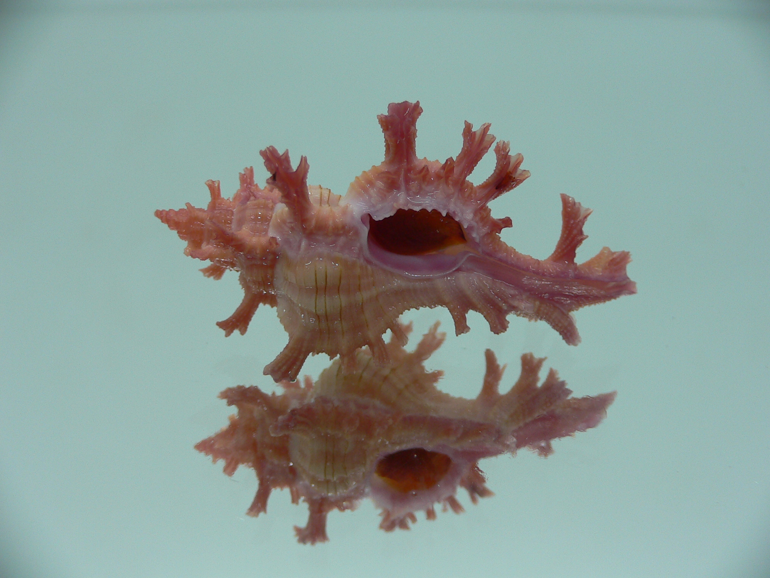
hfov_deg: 52.6
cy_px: 289
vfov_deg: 40.7
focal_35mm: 35
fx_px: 779
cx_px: 385
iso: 80
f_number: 2.8
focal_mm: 4.6
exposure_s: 1/60
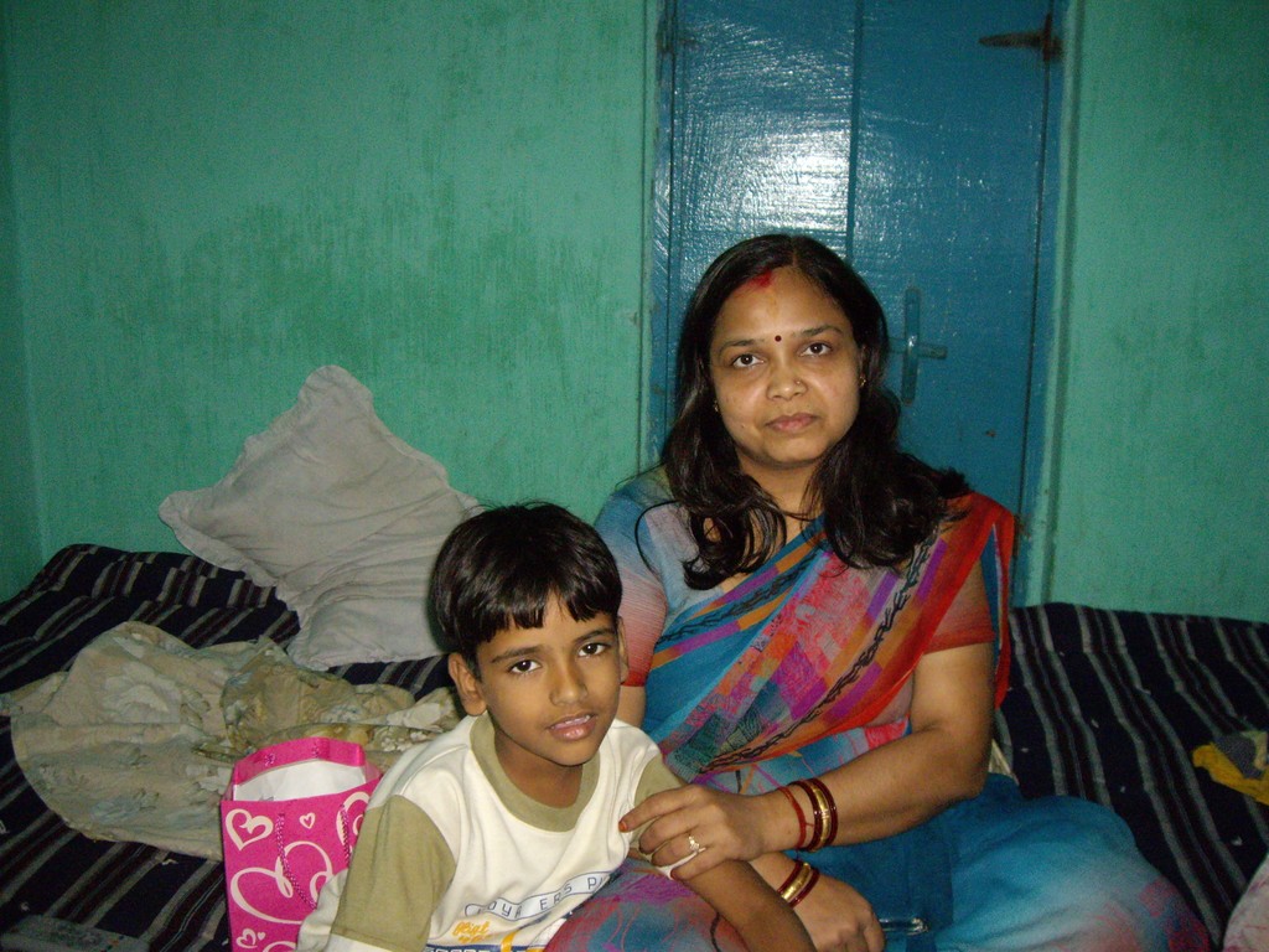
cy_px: 476
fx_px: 1393
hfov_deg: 49.0
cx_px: 634
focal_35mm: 38
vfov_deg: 37.7
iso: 400
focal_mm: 6.2
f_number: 2.7
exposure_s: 1/40
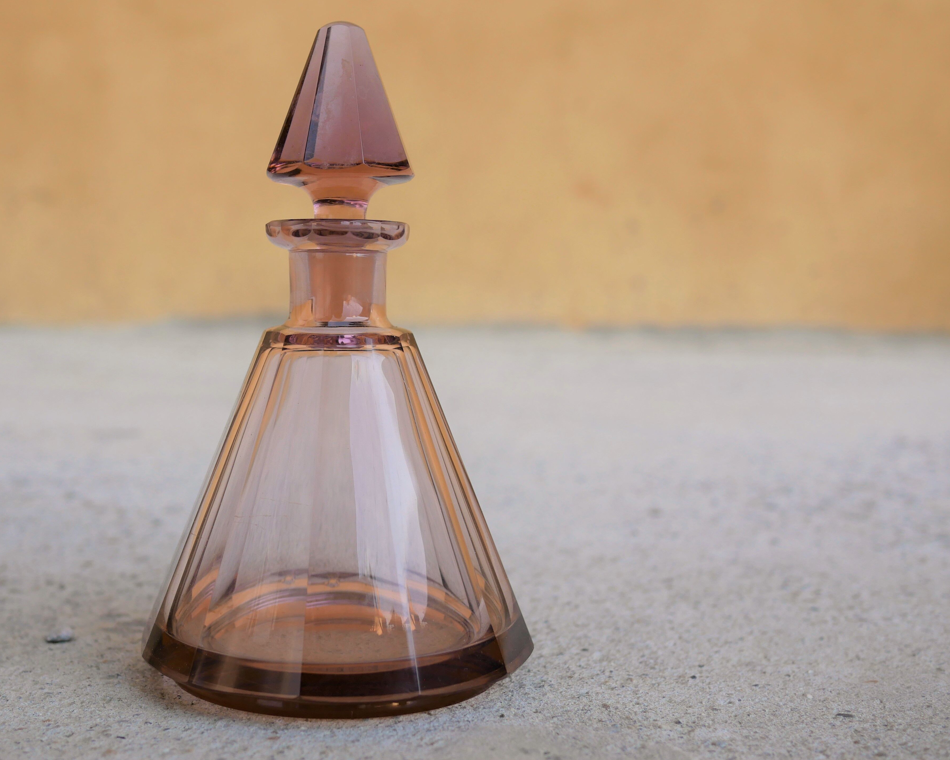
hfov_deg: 37.2
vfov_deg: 30.3
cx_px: 381
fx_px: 1406
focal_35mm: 50
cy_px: 364
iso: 200
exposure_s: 1/320
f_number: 2.8
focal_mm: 20
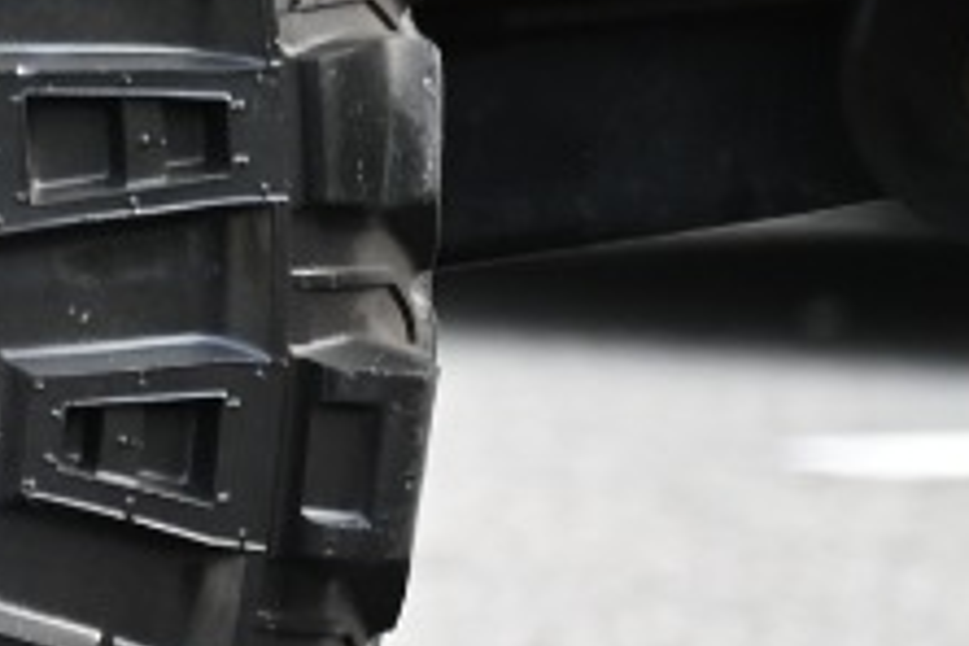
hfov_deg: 5.1
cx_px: -1794
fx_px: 10443
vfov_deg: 3.5
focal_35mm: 388
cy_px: 192
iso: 280
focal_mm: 53
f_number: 4
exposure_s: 1/250
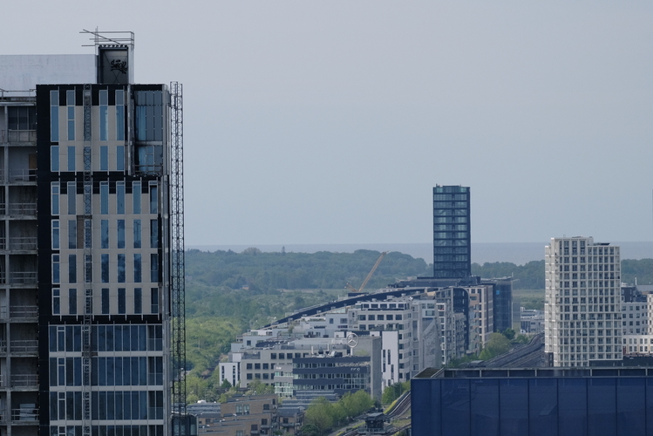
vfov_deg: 2.7
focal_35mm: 511
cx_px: 230
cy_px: 291
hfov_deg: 4.0
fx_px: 9272
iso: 640
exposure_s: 1/1900
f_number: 6.3
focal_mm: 249.3
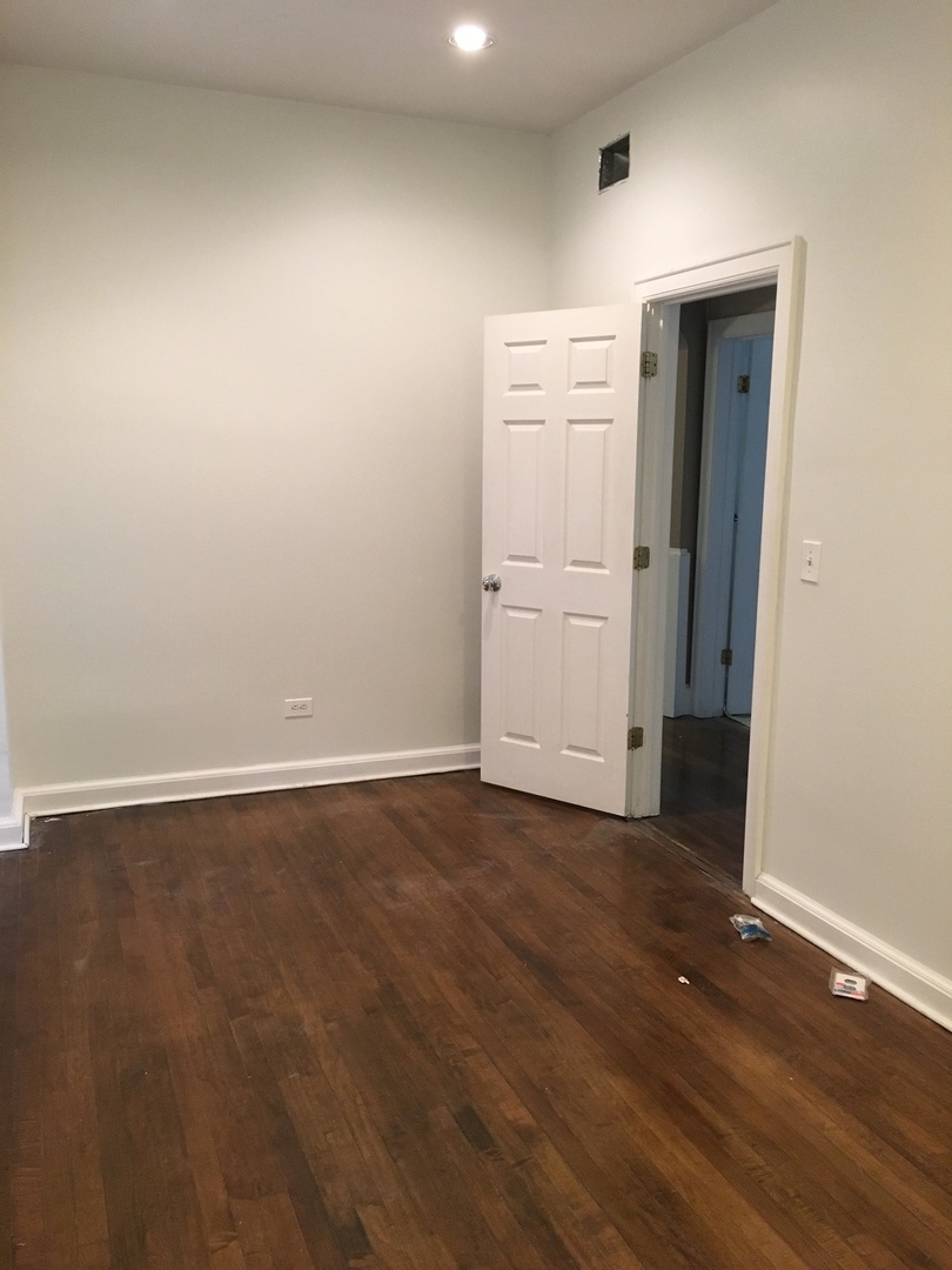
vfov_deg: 61.7
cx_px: 476
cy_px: 635
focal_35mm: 29
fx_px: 1063
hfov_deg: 48.2
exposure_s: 1/30
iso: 160
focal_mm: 4.15
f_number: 2.2
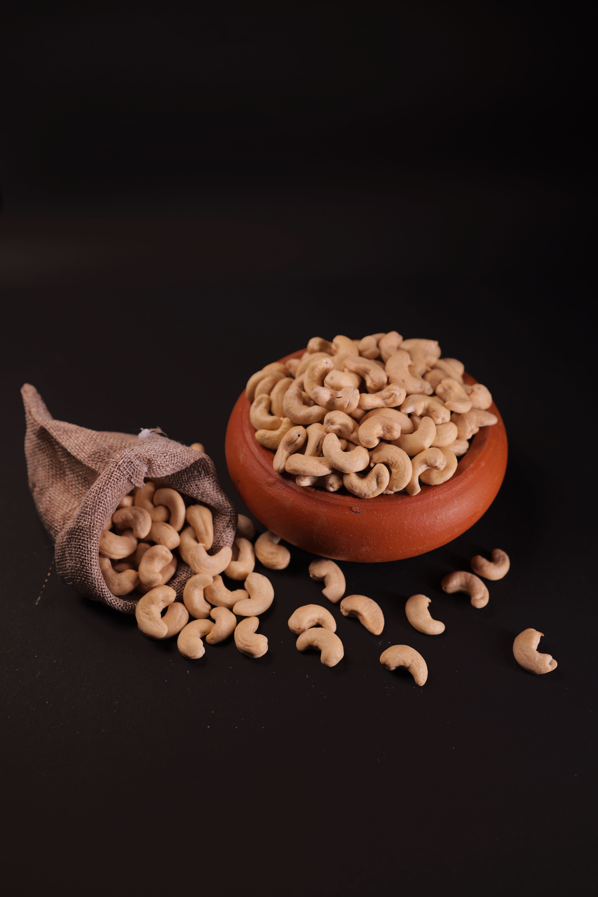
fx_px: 872
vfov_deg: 54.4
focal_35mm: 35
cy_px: 448
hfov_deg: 37.9
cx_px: 299
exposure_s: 1/125
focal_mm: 35
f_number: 2.8
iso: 100
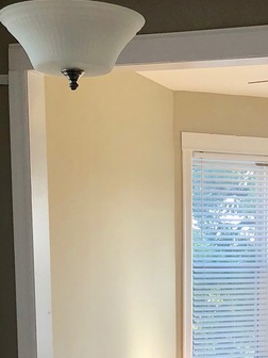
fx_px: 929
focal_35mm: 90
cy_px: 410
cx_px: 222
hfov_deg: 16.3
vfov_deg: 20.6
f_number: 1.8
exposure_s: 1/120
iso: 25
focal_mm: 4
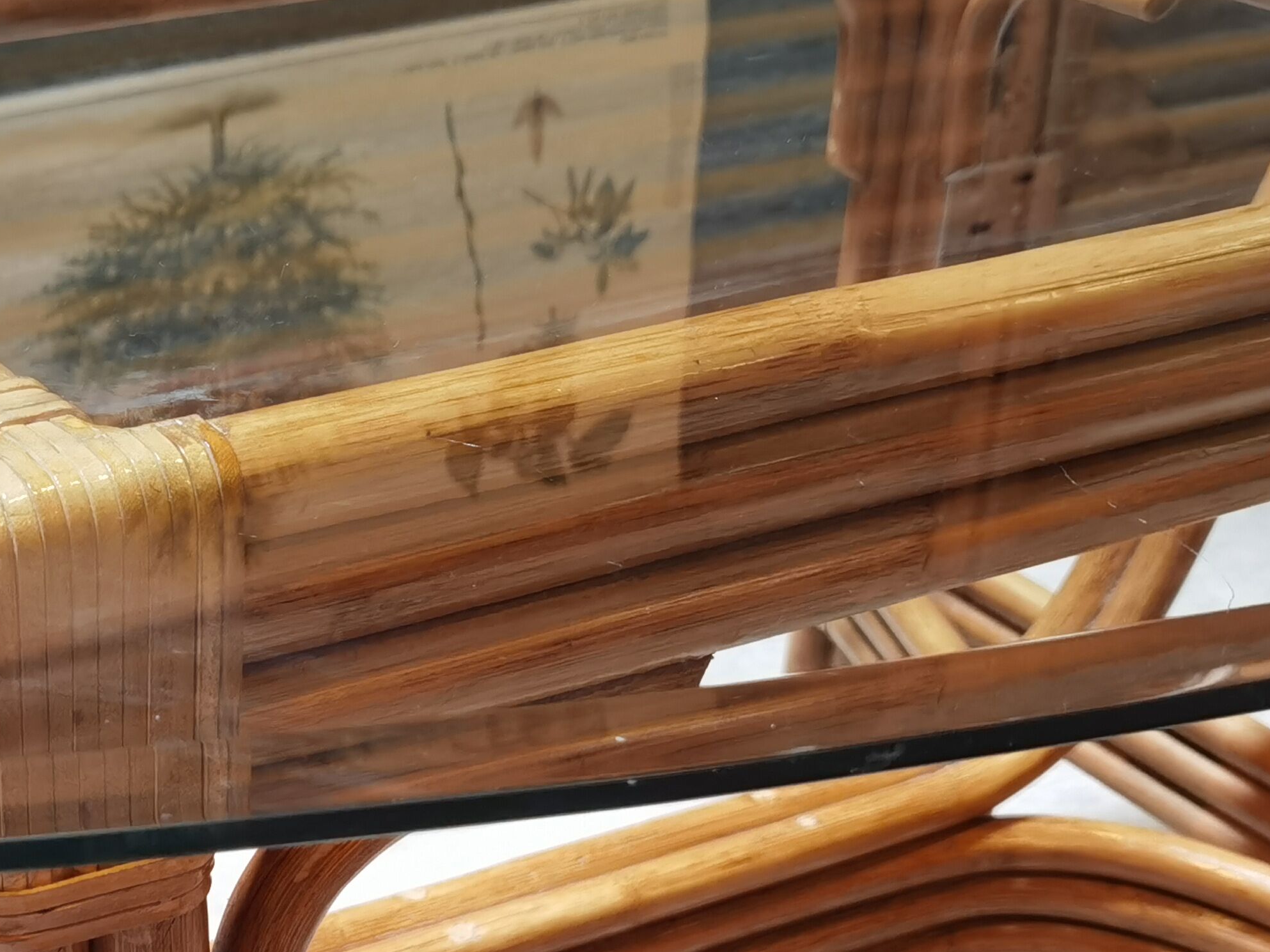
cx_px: 246
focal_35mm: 66
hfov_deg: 28.7
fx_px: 2421
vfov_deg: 22.1
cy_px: 652
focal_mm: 6.71
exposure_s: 1/33.3
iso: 320
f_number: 1.9
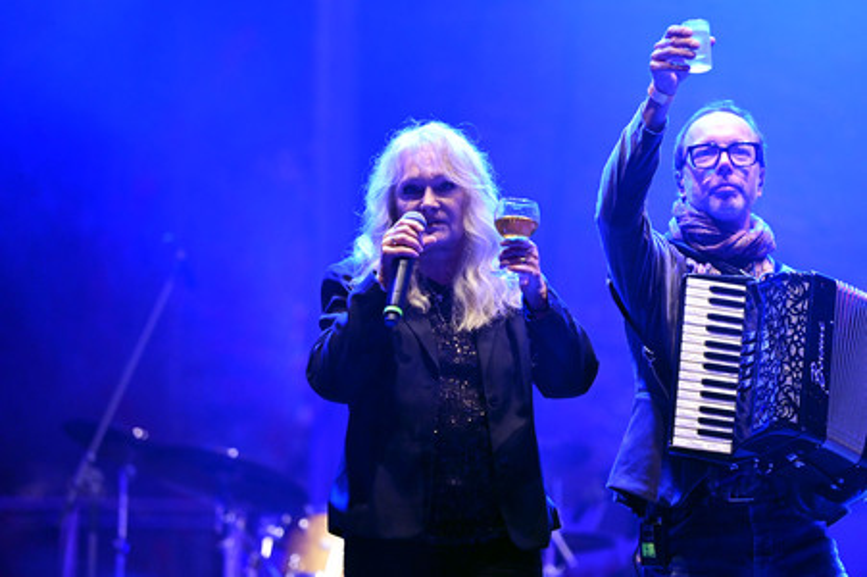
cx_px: 434
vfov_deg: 8.3
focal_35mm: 165
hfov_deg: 12.5
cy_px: 288
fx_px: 3971
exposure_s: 1/320
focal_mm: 165
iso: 2800
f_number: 2.8
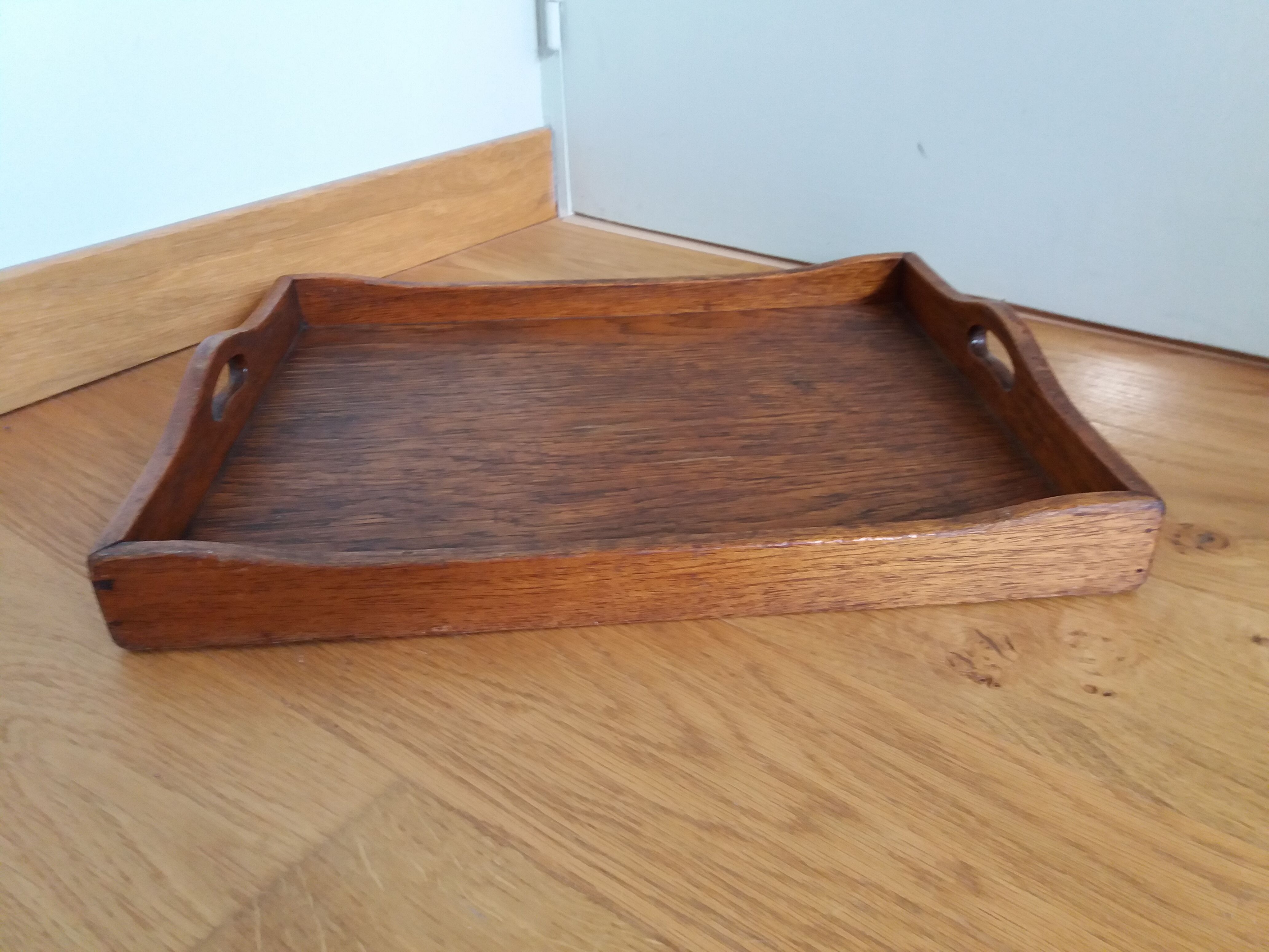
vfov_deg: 49.7
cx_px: 634
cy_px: 476
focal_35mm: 28
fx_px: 1026
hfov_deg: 63.4
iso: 160
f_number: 1.9
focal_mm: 3.7
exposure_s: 1/25
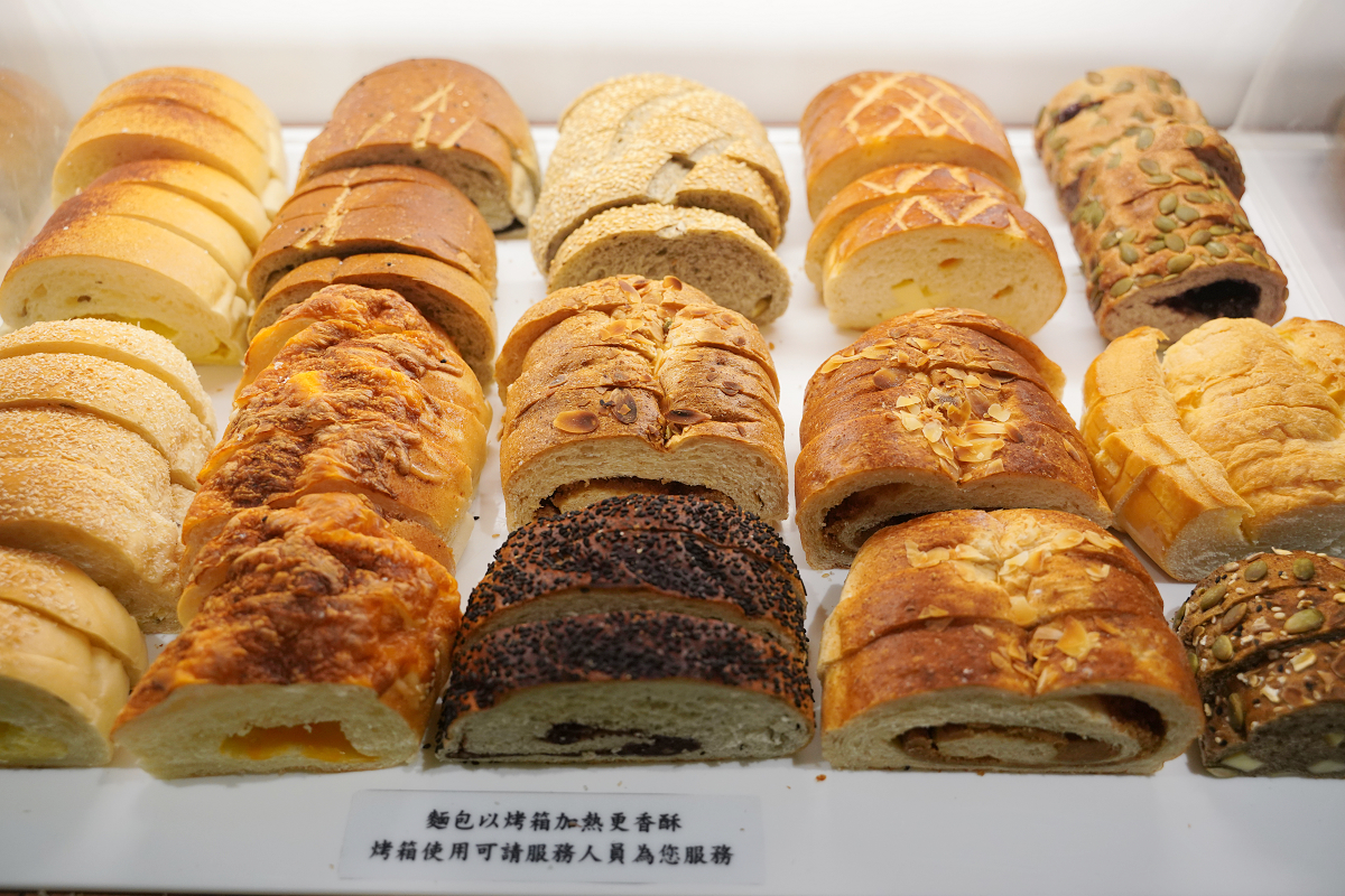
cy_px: 448
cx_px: 672
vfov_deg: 40.0
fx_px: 1233
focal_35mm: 33
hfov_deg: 57.2
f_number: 4
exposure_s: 1/160
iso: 1250
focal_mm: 33
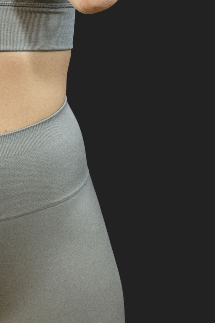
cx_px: -55
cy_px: -32
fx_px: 1057
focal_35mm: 118
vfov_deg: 16.8
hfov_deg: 11.3
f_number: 5.6
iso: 400
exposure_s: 1/40
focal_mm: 26
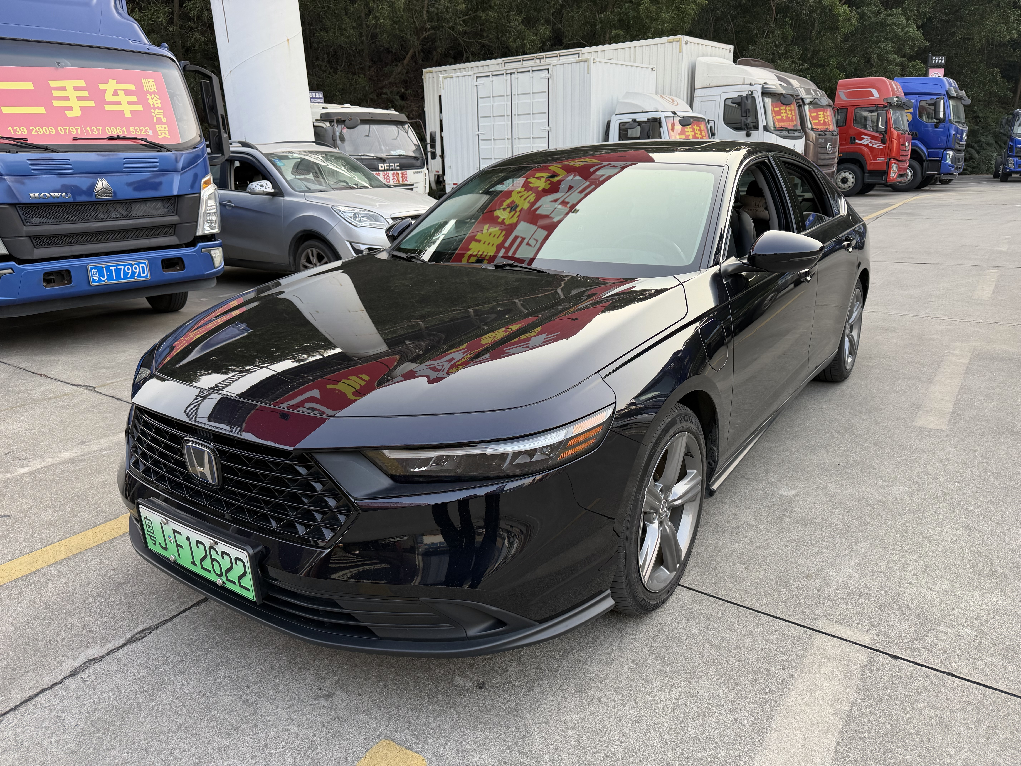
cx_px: 510
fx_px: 708
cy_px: 383
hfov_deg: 71.6
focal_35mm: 24
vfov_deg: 56.8
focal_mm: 6.76
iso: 80
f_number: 1.78
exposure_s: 1/351
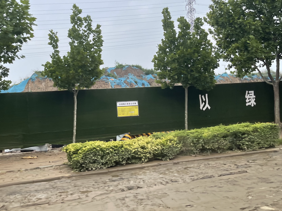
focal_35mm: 37
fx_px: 301
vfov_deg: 38.6
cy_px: 90
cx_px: 116
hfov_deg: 49.9
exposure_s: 1/121
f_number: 1.6
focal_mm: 5.1
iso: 40
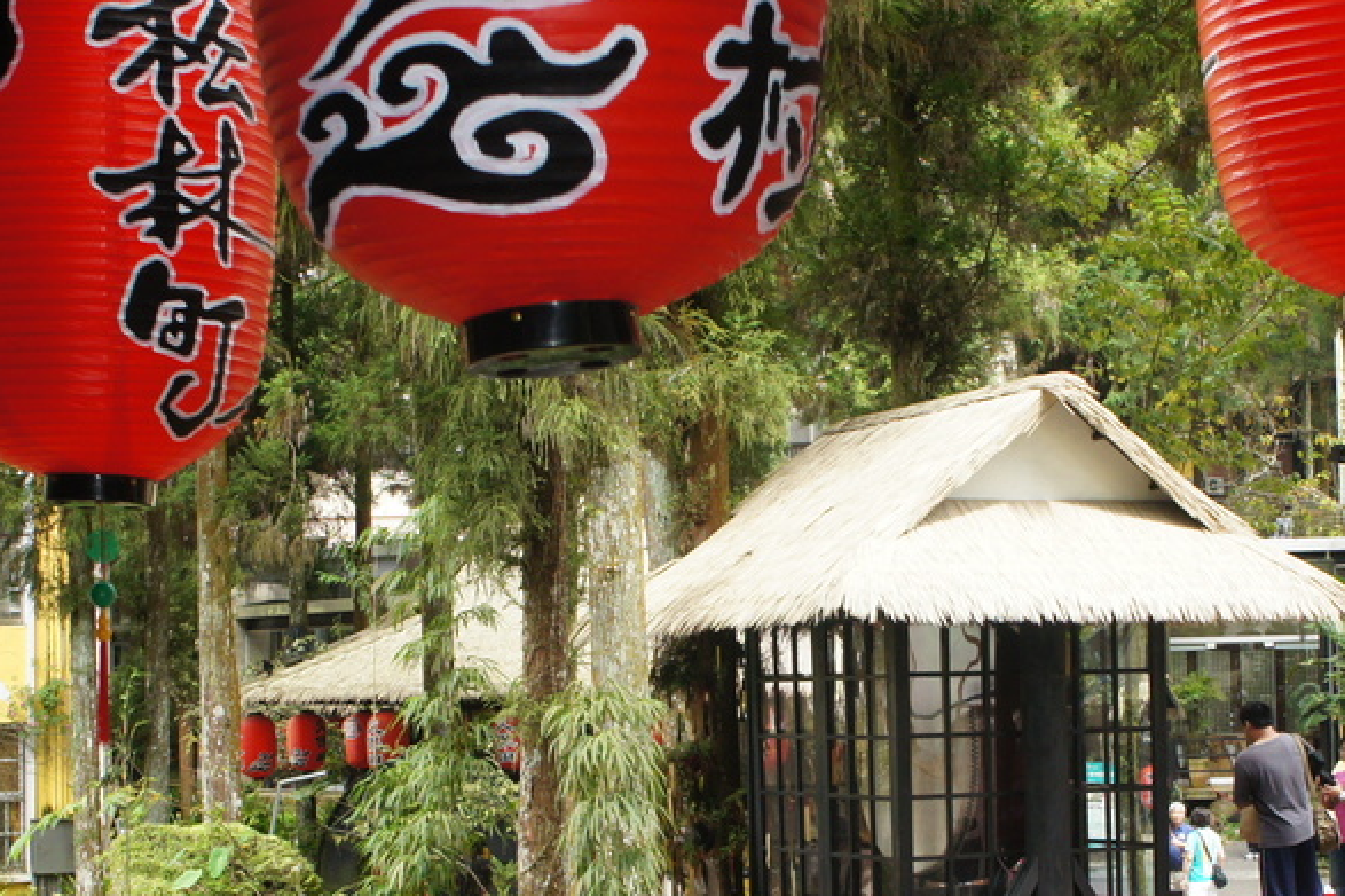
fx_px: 2726
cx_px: 784
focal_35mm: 73
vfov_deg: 18.6
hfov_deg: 27.7
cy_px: 591
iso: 250
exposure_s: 1/60
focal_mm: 22
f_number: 6.3
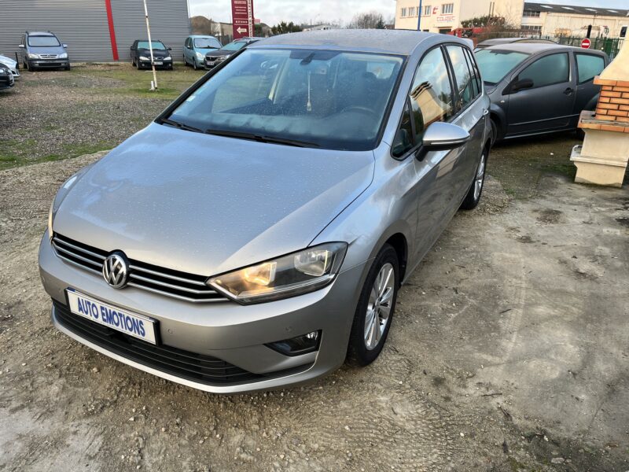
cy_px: 236
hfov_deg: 67.3
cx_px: 314
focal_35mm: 26
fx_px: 472
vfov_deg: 53.1
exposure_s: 1/198
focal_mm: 5.1
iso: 40
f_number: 1.6
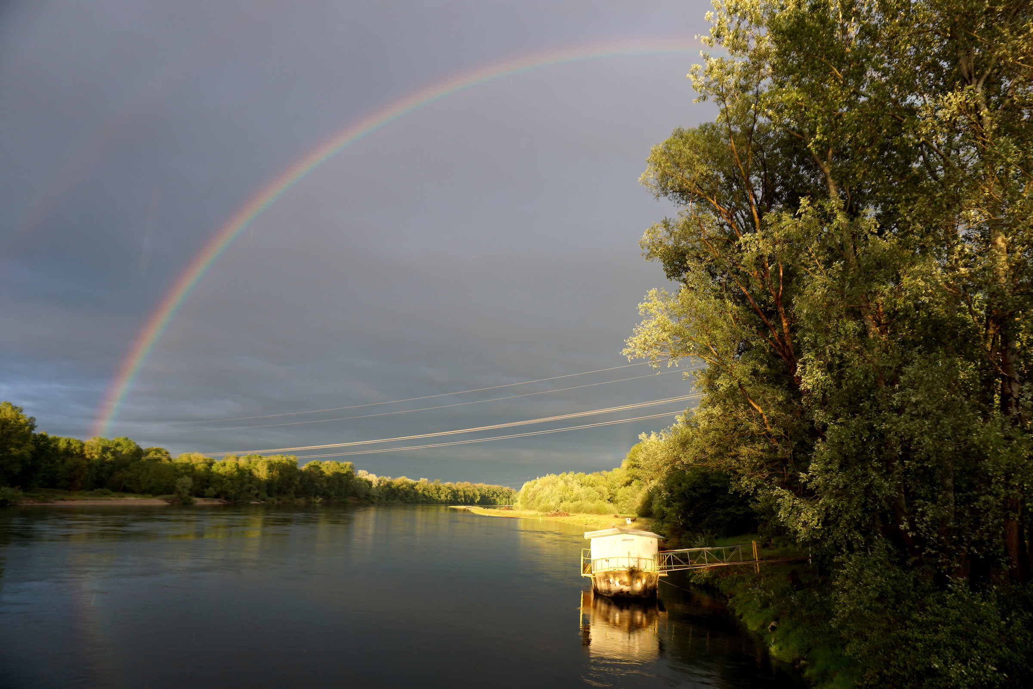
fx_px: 689
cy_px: 344
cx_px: 516
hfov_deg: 73.7
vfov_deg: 53.1
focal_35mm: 24
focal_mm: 16
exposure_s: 1/160
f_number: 4
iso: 100
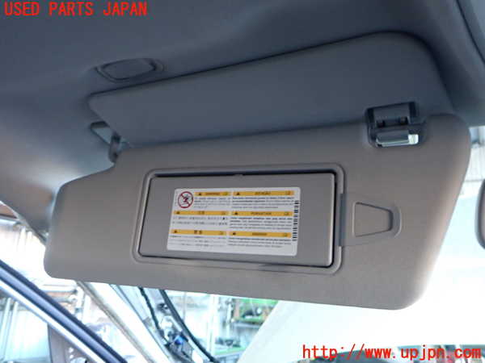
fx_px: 420
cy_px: 182
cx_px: 242
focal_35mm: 30
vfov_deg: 46.8
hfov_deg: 60.0
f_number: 2.3
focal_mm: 5.4
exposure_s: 1/30
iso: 500
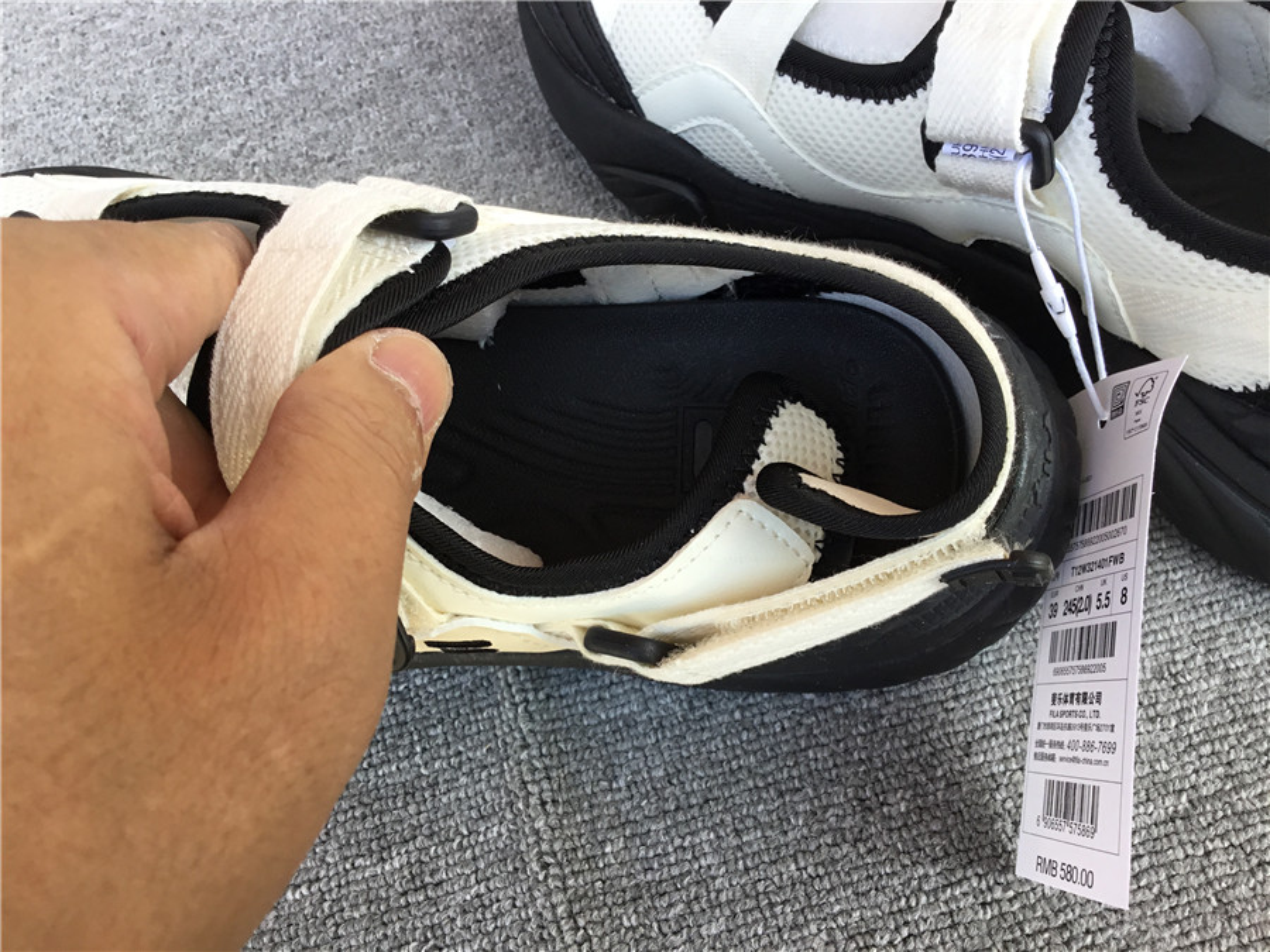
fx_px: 1137
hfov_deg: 58.4
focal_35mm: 31
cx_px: 635
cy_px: 476
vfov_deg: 45.4
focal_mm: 3.3
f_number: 2.4
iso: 32
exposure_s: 1/100
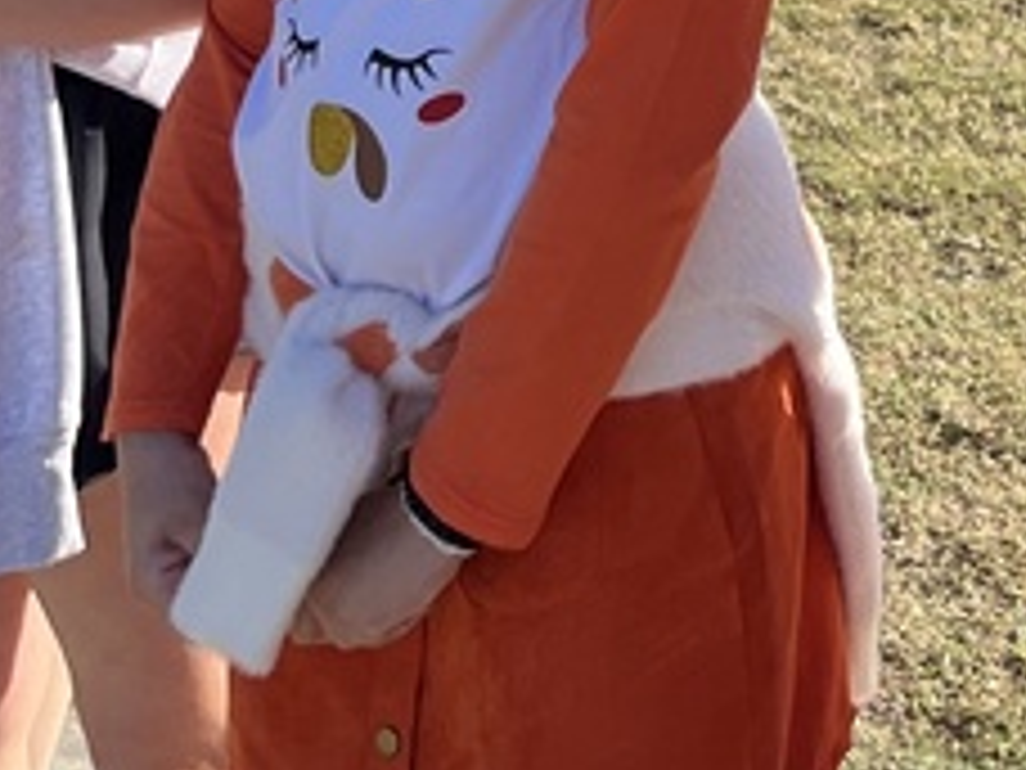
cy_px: -838
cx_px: 1282
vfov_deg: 11.3
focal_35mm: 117
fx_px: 3468
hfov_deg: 16.1
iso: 50
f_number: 1.6
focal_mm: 5.1
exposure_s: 1/1458
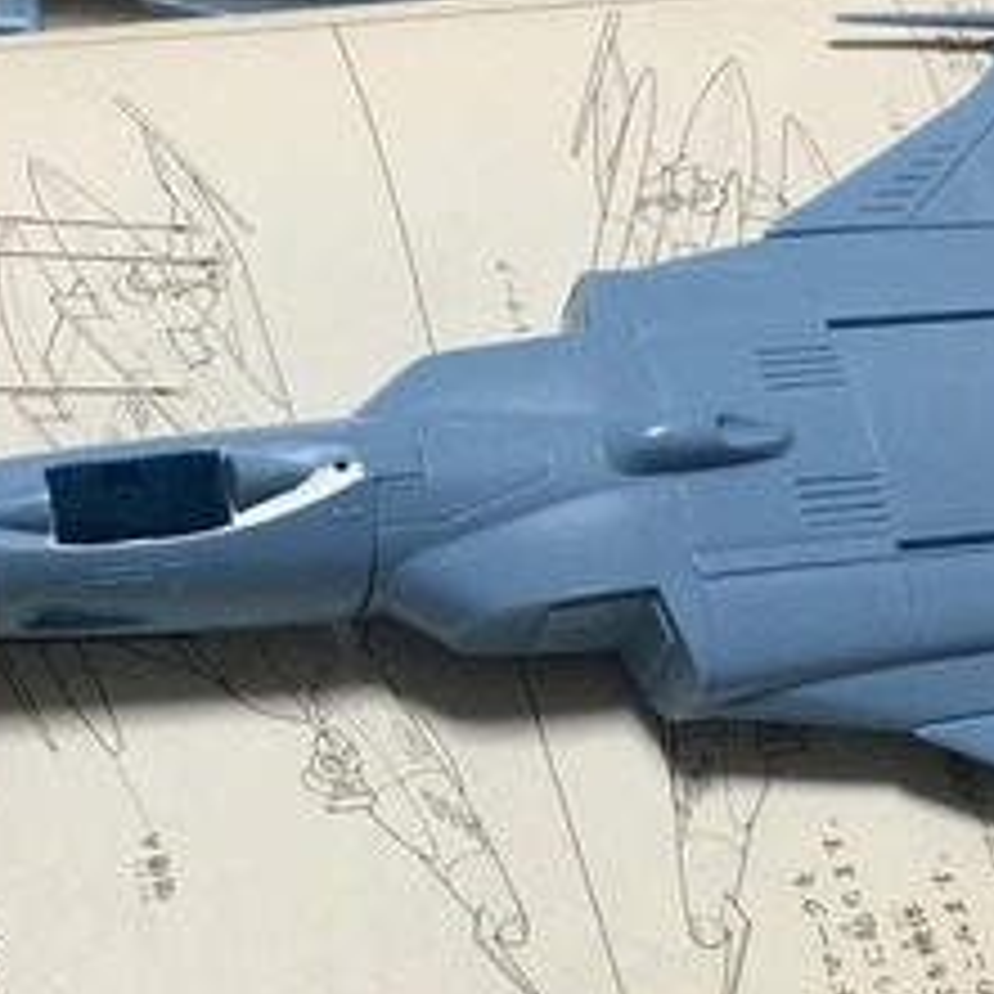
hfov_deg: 26.5
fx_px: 2112
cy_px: 652
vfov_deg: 26.4
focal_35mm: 65
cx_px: 477
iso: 100
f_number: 2.2
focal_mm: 4.15
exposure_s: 1/30
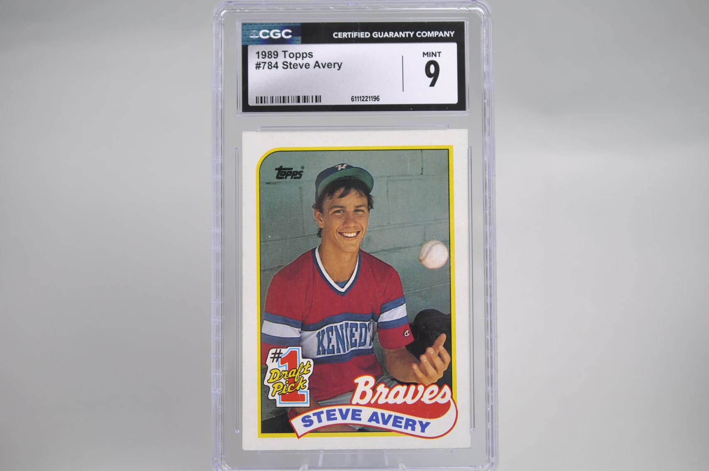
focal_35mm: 60
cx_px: 354
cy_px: 236
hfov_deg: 33.4
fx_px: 1180
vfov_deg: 22.6
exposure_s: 1/60
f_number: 4
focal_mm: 40
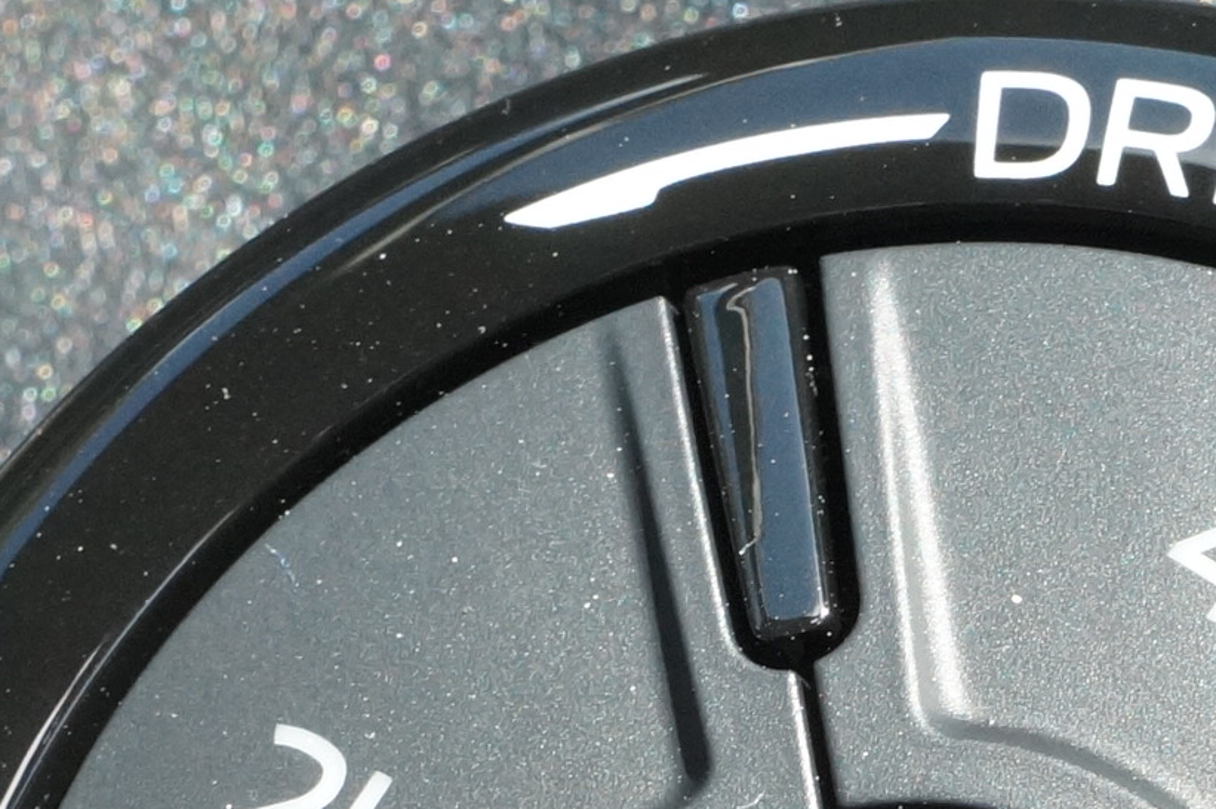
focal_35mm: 318
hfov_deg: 6.5
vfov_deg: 4.3
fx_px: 10745
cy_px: 1347
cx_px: 1257
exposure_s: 1/125
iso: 800
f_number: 11
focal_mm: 45
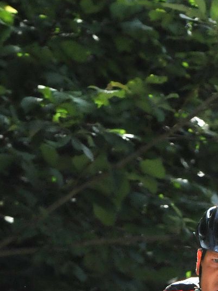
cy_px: 528
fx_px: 8512
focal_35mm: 1013
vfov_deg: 2.0
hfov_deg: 1.5
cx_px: 239
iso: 900
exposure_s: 1/2500
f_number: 5.6
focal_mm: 175
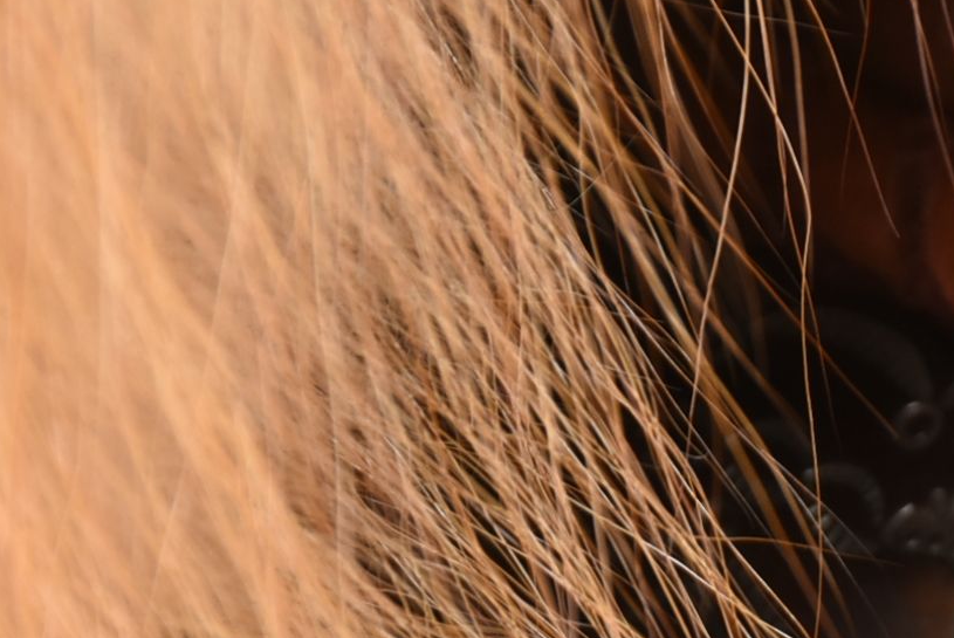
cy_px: 988
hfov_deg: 2.7
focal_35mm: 771
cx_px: 980
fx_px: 20449
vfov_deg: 1.8
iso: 320
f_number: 11
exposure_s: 1/125
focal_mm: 140
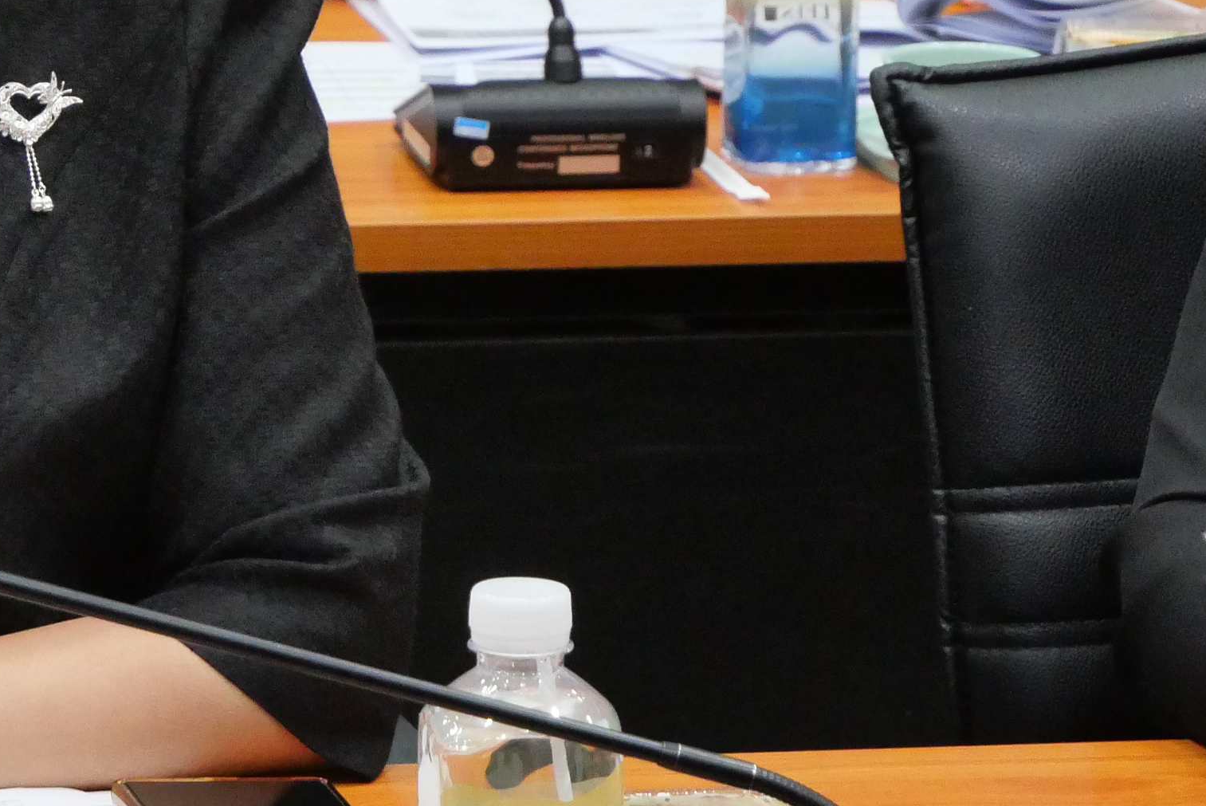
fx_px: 7978
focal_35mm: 238
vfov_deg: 5.8
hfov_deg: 8.5
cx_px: -266
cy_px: -93
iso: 3200
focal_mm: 47
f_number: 5.6
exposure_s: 1/60
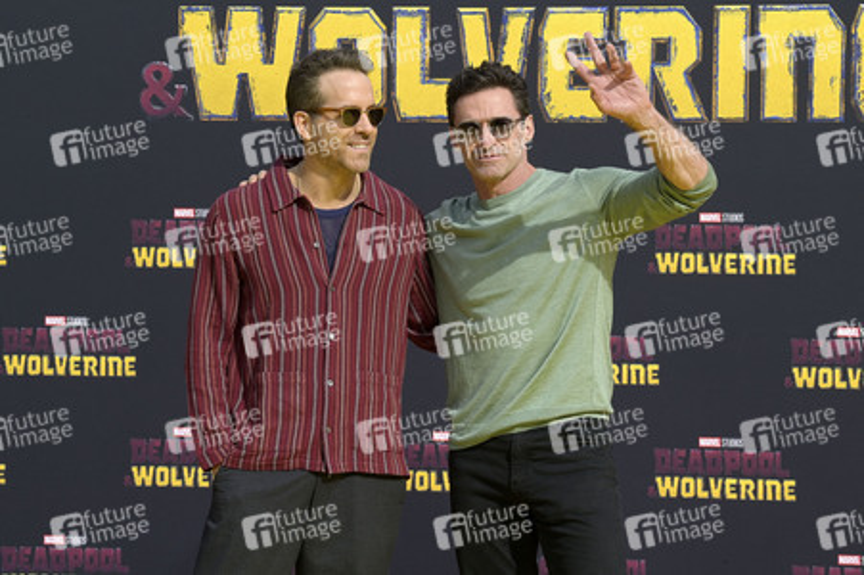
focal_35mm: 102
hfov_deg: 20.0
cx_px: 432
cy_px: 288
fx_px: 2446
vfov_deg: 13.4
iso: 320
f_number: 16
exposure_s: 1/250
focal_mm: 102
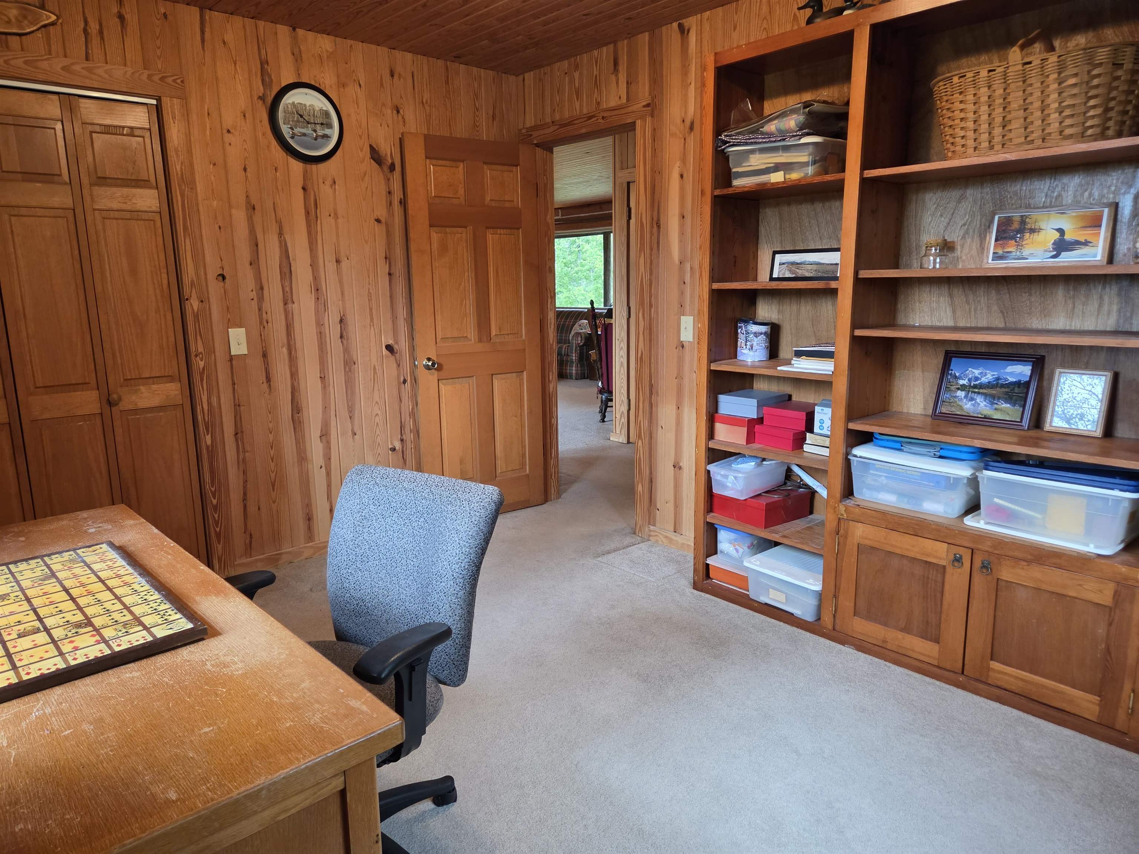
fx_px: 757
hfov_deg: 73.9
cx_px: 570
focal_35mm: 23
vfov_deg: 58.9
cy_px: 427
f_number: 1.8
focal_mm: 5.4
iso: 400
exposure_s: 1/120
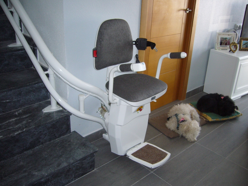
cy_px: 93
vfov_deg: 40.7
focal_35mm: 35
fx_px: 251
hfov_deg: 52.6
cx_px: 124
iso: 100
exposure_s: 1/30
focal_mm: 5.8
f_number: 2.8
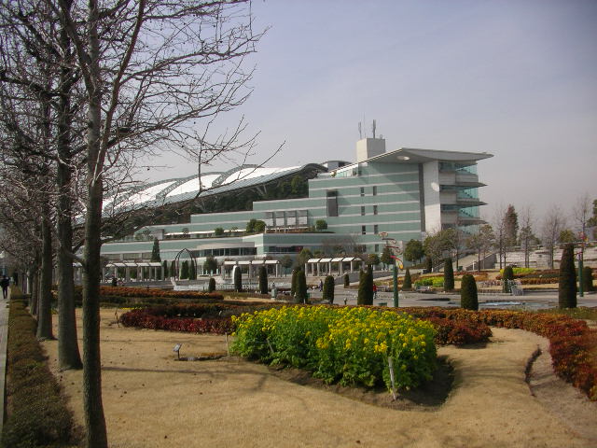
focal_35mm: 37
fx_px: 638
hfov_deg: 50.1
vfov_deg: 38.7
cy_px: 224
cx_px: 298
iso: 50
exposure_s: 1/400
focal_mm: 5.7
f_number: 2.8
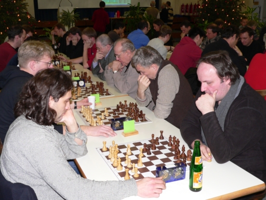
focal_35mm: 42
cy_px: 100
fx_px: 323
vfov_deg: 34.3
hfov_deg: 44.8
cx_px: 133
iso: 100
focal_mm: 7
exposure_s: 1/60
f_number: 2.8
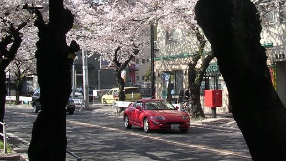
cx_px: 202
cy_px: -21
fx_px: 622
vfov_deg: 14.4
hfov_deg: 25.7
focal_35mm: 82
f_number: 5.6
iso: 100
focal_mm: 5.8
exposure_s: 1/136
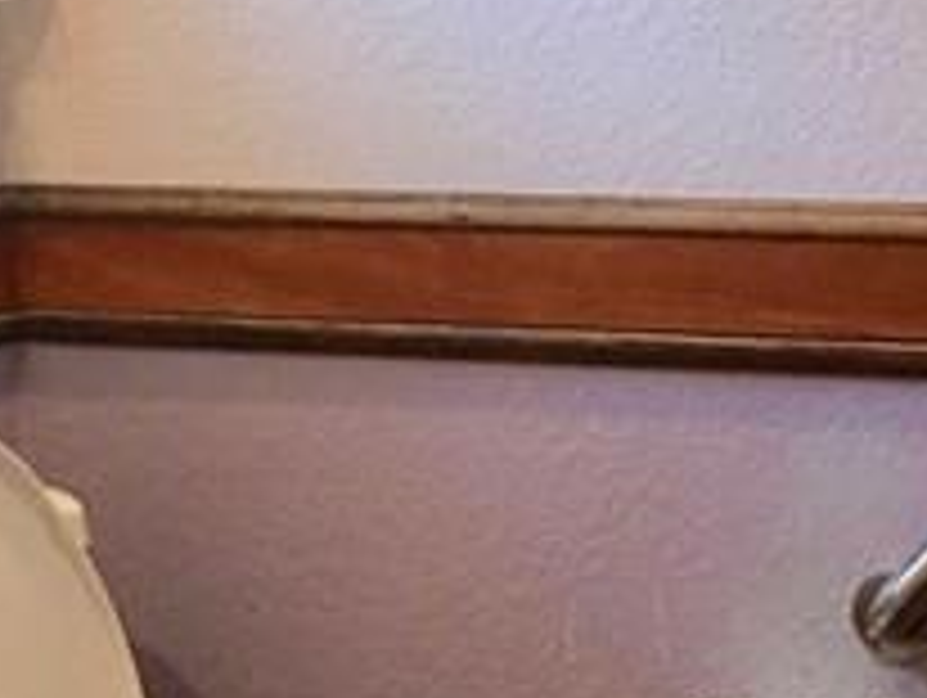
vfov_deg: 10.2
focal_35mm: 144
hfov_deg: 13.6
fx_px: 3861
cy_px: 0
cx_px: 756
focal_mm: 4.15
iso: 40
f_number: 2.2
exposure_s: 1/30
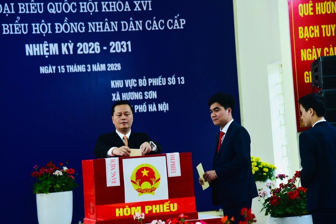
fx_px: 1120
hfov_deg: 17.1
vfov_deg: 11.4
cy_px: 112
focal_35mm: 120
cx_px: 168
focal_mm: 120
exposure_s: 1/125
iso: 640
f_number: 4.5
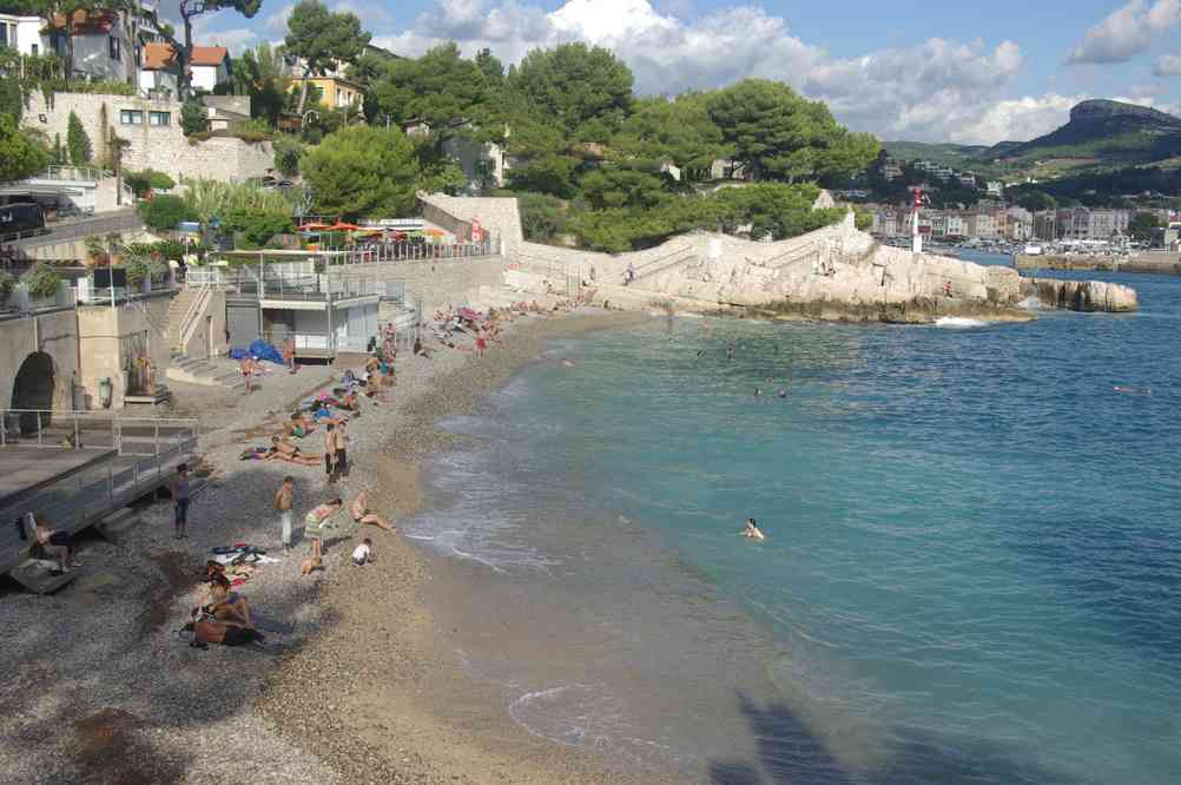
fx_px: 1180
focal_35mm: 36
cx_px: 590
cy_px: 392
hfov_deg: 53.2
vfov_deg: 36.8
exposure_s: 1/250
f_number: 8
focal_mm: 24
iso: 100
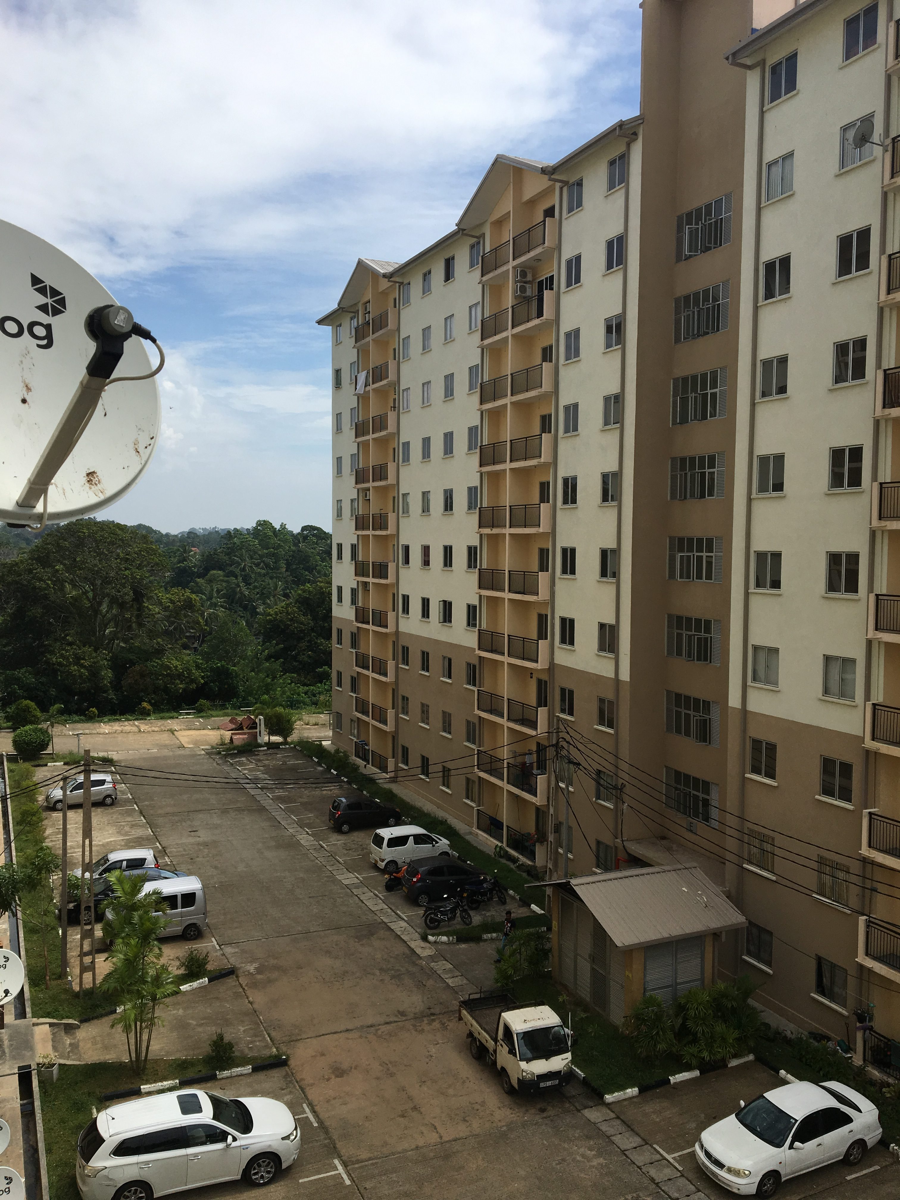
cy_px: 600
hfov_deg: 48.2
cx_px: 450
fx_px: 1005
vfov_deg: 61.7
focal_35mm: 29
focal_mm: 4.15
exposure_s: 1/2481
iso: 25
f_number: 2.2
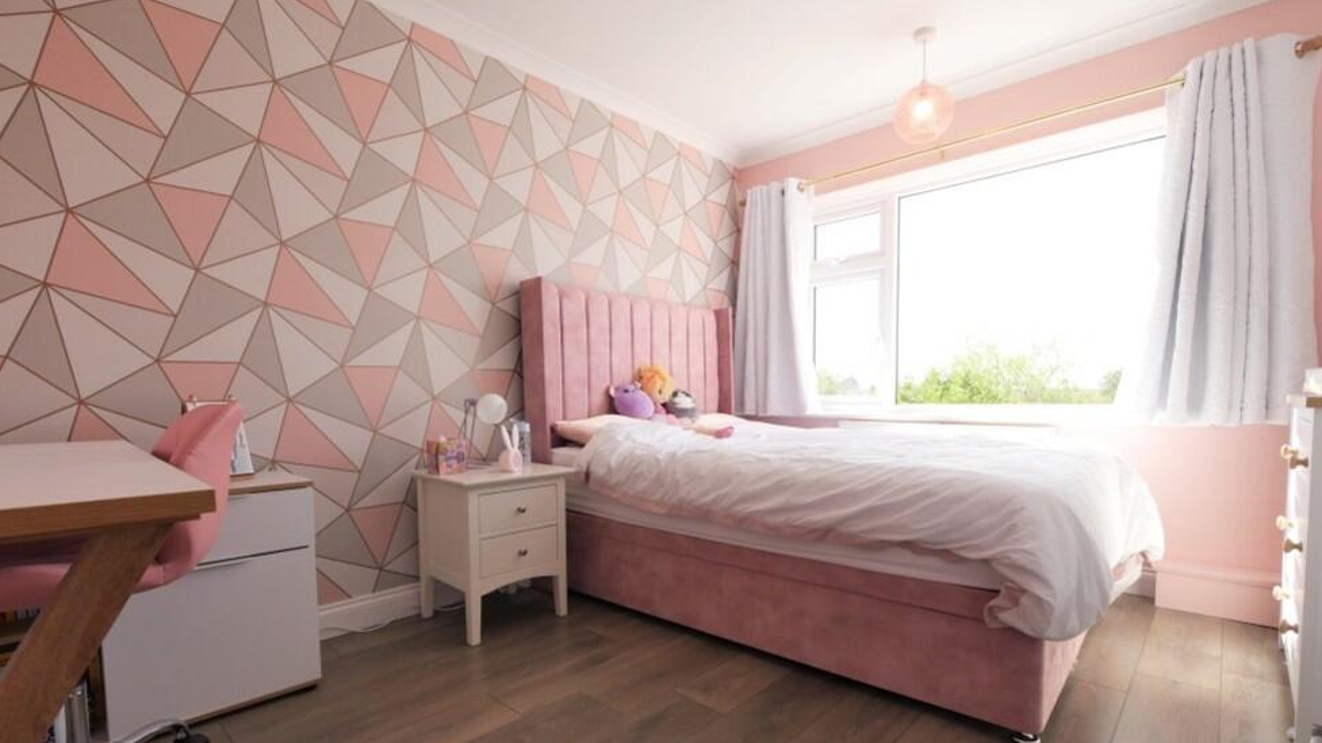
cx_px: 652
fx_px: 561
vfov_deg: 66.6
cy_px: 431
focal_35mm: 16
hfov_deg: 99.4
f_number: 4.5
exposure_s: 1/160
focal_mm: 7
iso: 200
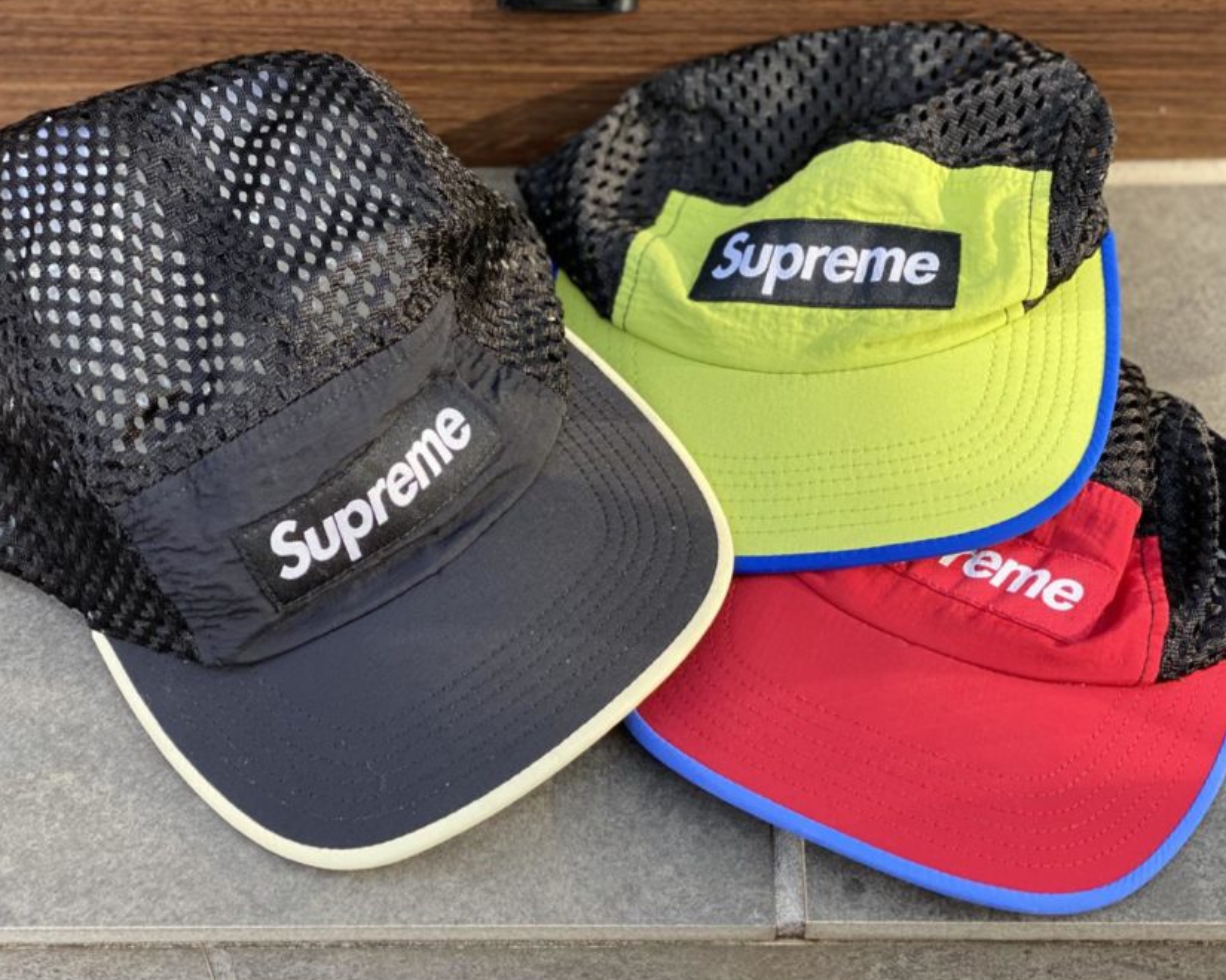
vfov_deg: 24.2
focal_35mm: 63
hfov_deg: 30.0
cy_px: 453
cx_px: 615
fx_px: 2286
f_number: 2
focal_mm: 6
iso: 50
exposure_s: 1/122
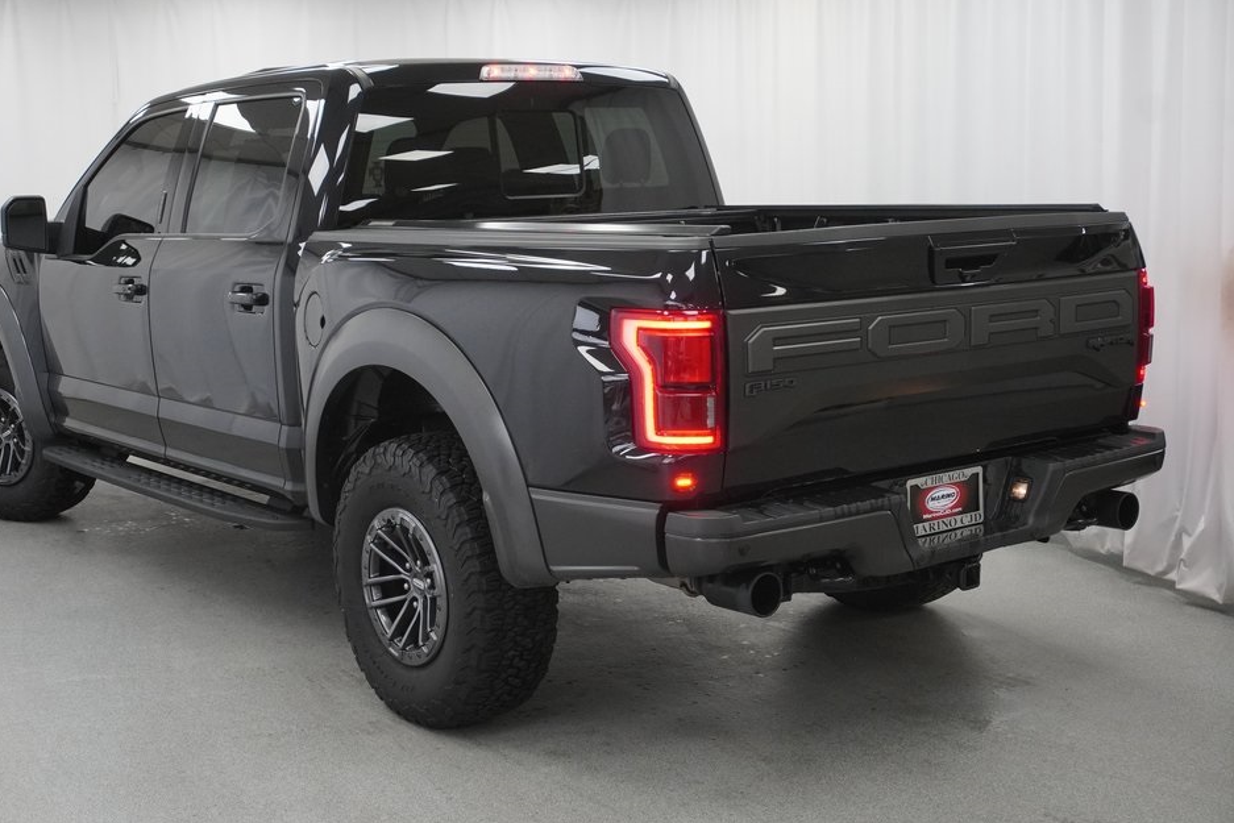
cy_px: 443
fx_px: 1630
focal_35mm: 48
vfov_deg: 28.3
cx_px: 561
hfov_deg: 41.4
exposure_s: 1/100
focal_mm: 29
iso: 1600
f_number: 7.1
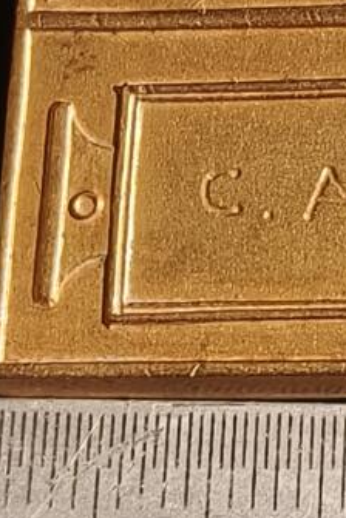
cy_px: 126
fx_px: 1845
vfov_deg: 15.9
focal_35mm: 128
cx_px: 568
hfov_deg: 10.2
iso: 200
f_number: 2
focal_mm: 2.32
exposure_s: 1/100
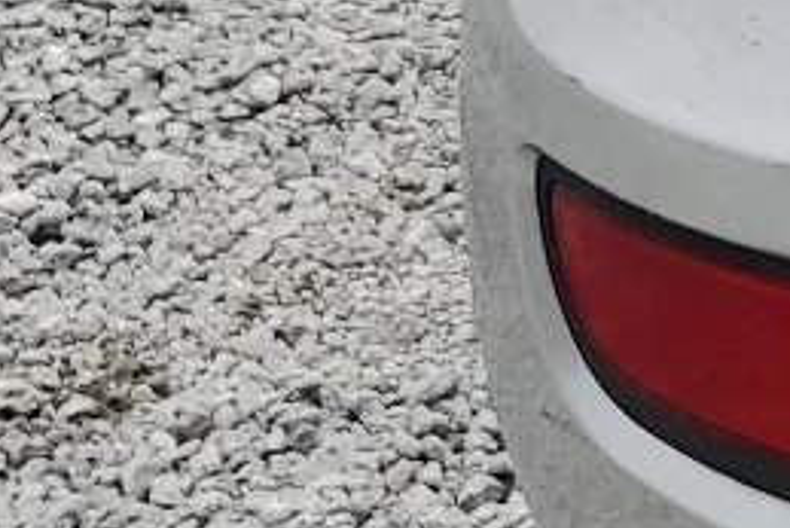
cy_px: -687
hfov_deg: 9.9
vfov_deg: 7.7
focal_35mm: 167
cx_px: 2230
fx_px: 3667
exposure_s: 1/5000
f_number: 1.5
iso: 50
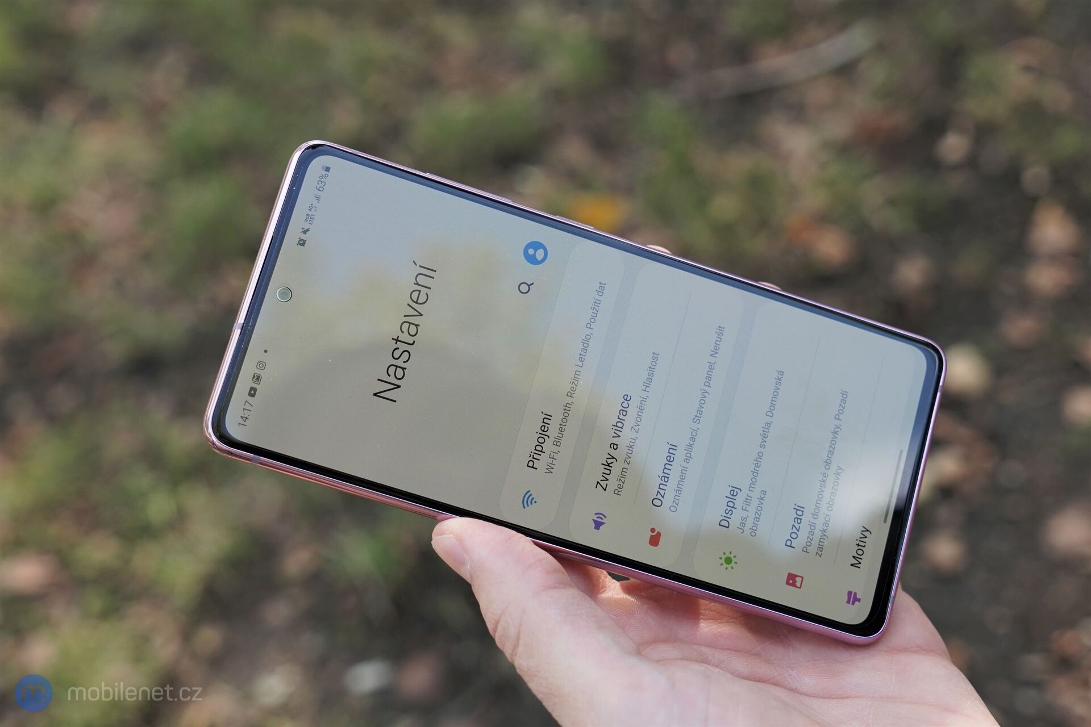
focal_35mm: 48
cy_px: 364
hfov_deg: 41.1
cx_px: 546
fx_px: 1455
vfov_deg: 28.1
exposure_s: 1/250
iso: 500
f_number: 5.6
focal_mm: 48
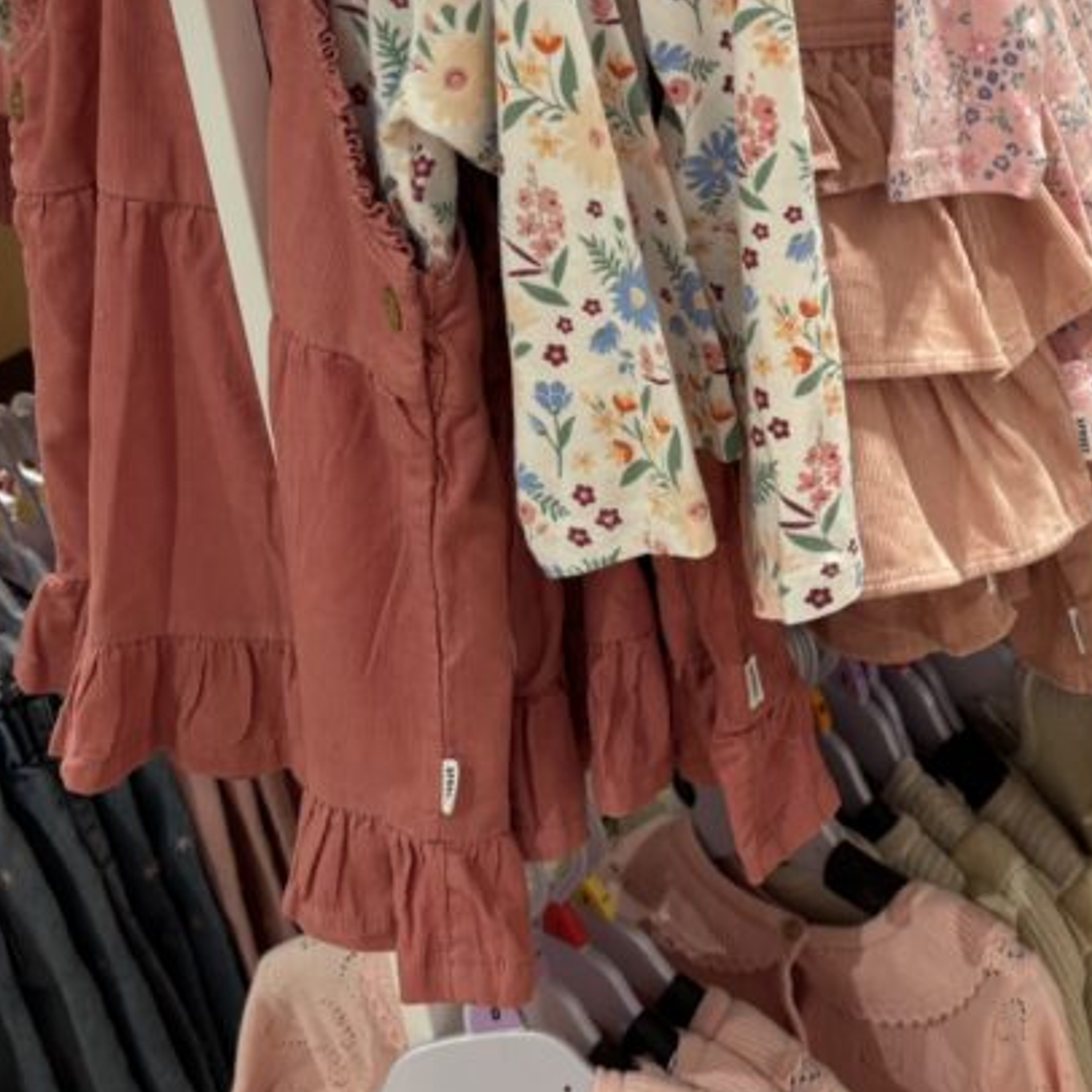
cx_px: 992
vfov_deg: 29.1
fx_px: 2070
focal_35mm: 58
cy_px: 288
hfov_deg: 28.4
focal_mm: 5.96
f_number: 1.6
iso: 80
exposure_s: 1/50
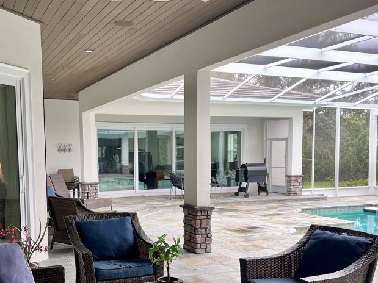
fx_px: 469
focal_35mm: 43
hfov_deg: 43.7
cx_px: 161
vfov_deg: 33.2
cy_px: 197
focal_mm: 5.7
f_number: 1.5
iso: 64
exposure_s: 1/121
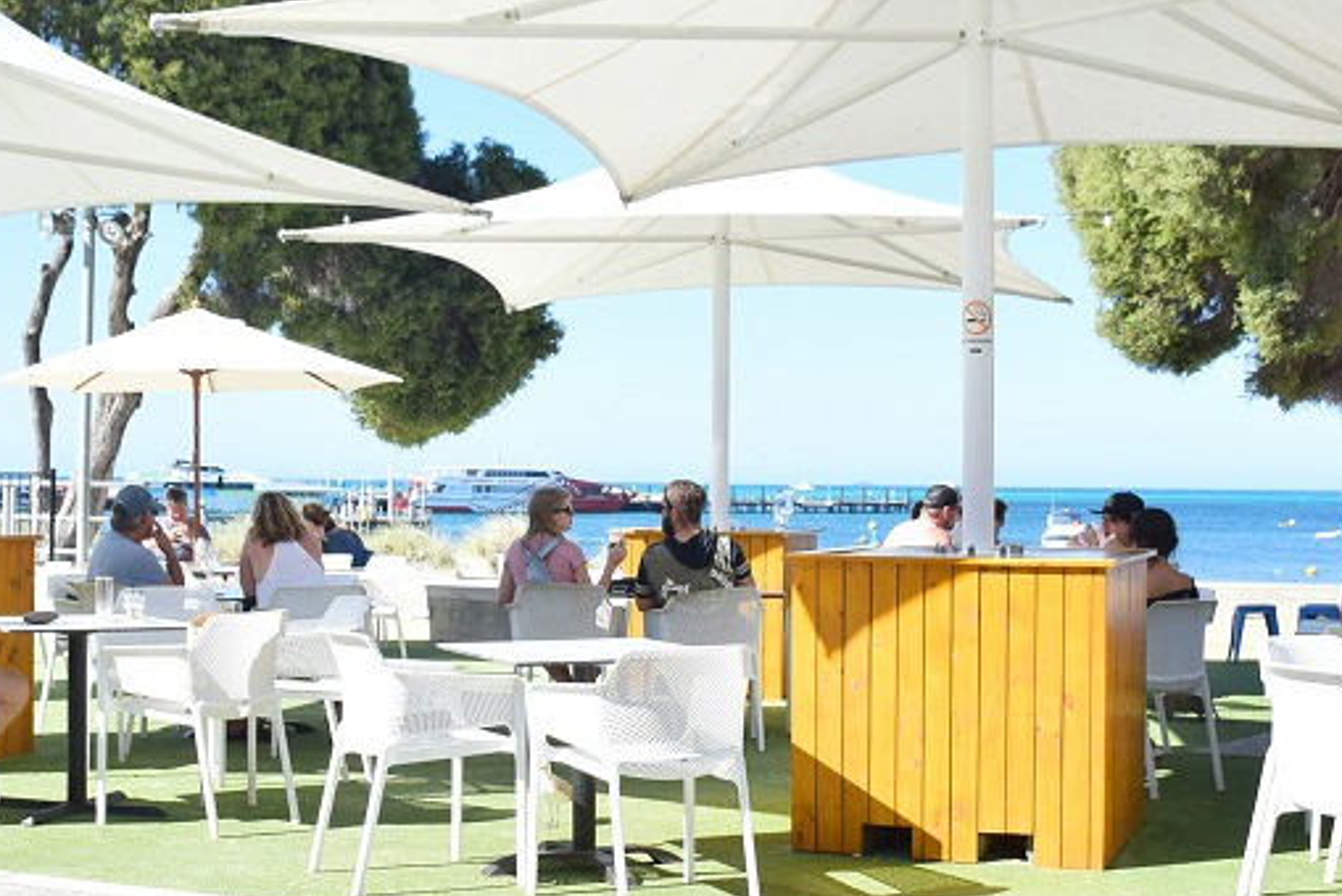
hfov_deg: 37.5
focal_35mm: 53
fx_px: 1977
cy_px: 459
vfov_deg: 25.5
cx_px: 609
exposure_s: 1/4000
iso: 800
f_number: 3.5
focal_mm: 18
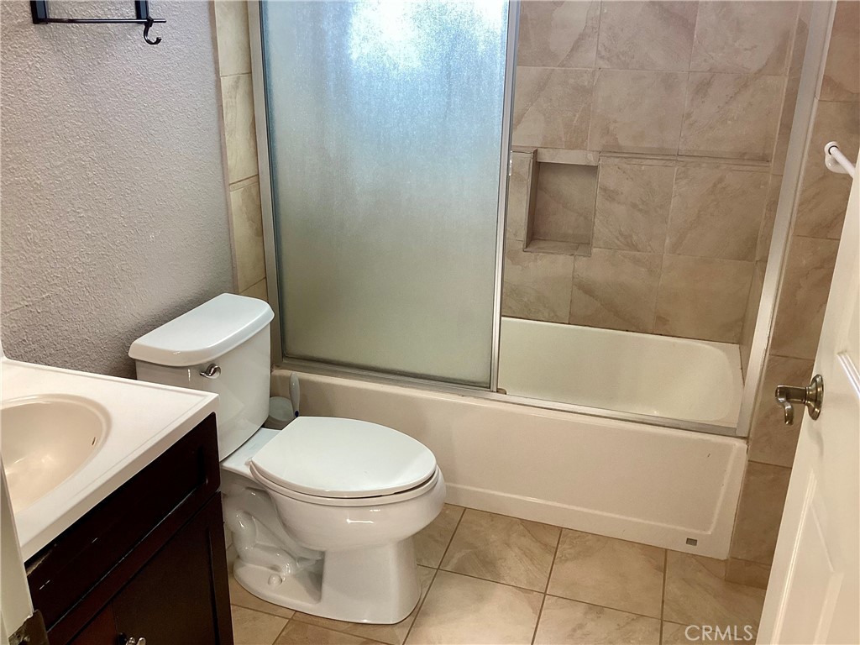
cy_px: 322
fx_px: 770
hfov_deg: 58.4
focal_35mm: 31
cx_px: 430
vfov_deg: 45.4
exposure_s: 1/60
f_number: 2.4
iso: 80
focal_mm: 3.3
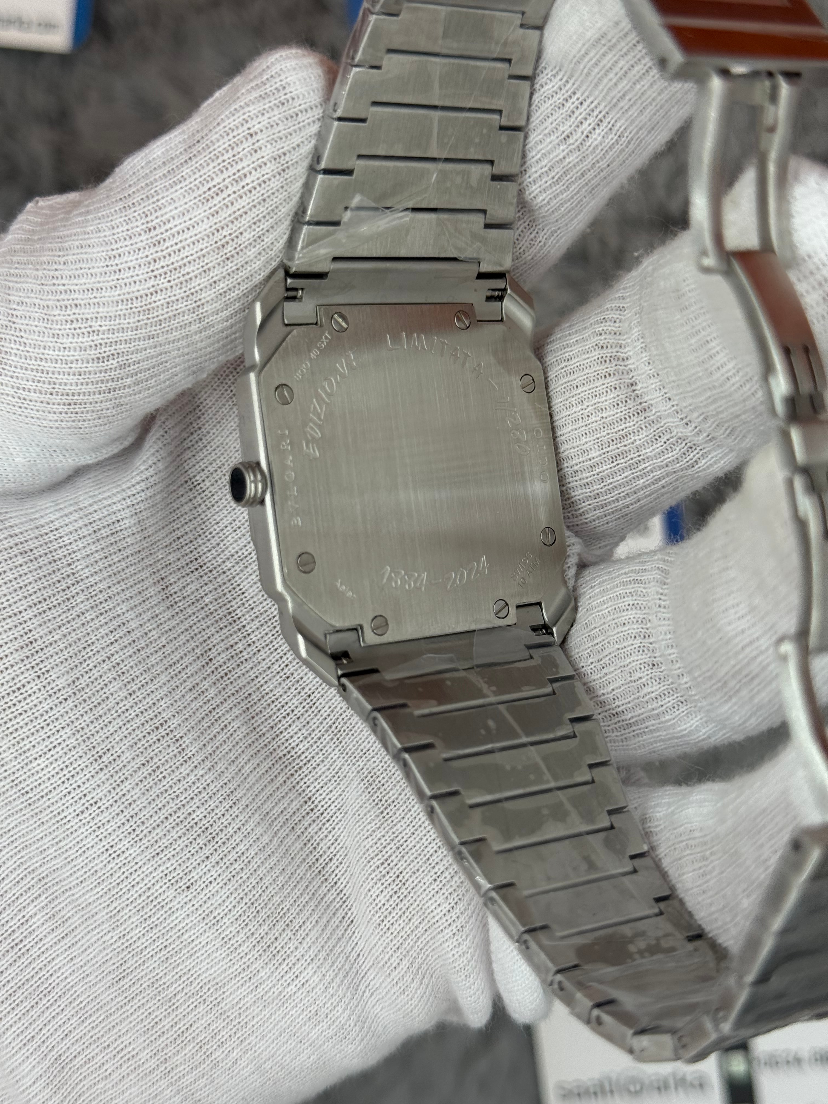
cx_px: 414
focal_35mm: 48
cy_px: 552
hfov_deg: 30.3
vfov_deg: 39.7
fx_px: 1531
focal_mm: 6.76
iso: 64
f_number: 1.78
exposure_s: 1/1000
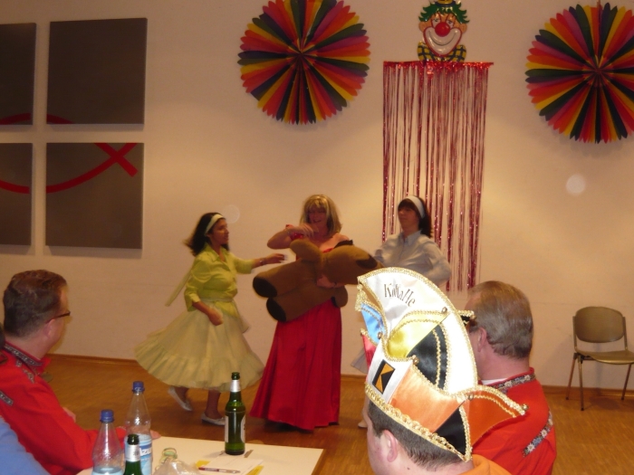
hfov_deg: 43.9
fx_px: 788
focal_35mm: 43
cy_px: 238
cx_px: 317
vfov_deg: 33.6
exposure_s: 1/30
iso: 200
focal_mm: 5.5
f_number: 2.8
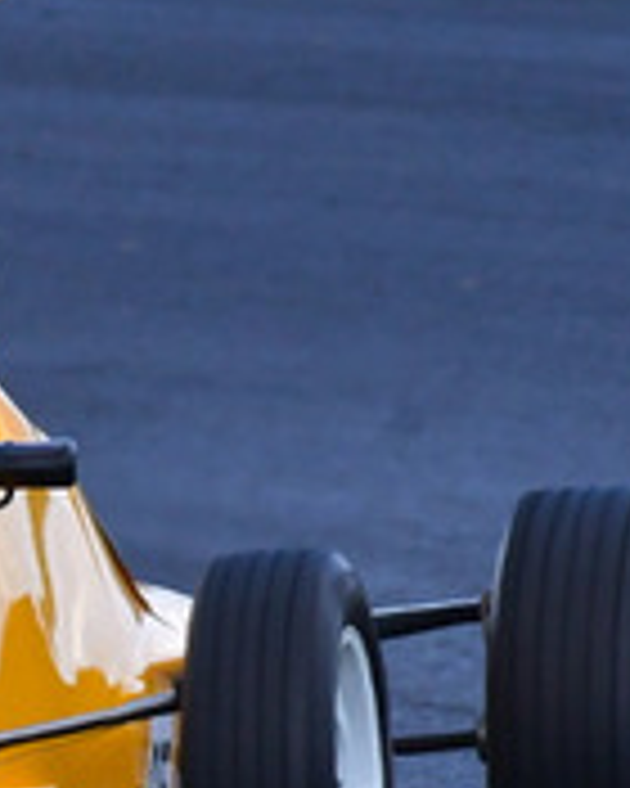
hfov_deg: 0.5
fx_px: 74862
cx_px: -526
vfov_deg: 0.6
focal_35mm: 3212
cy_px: 491
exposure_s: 1/640
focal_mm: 500
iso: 1000
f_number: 11
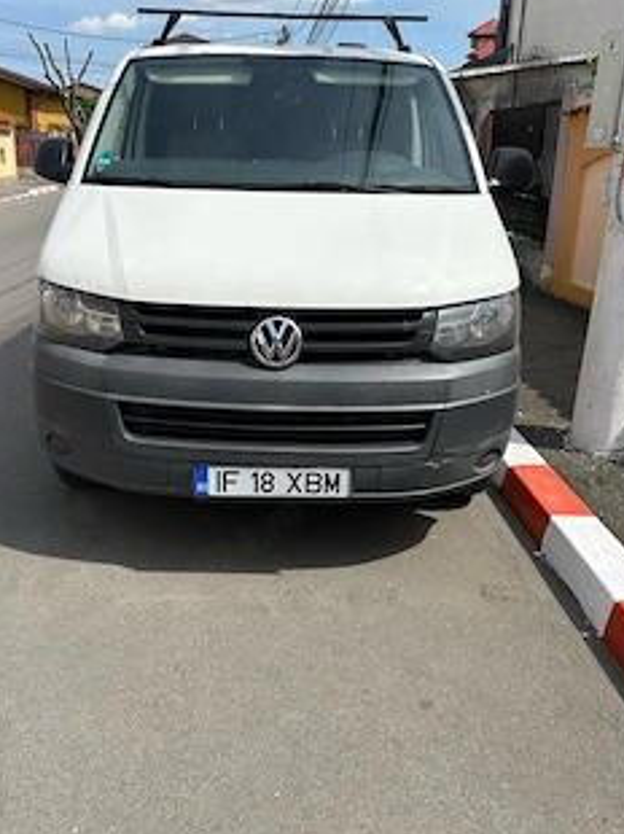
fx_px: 746
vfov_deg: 58.3
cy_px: 387
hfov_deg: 45.3
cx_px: 269
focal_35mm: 31
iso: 80
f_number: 1.78
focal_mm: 6.86
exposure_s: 1/5848
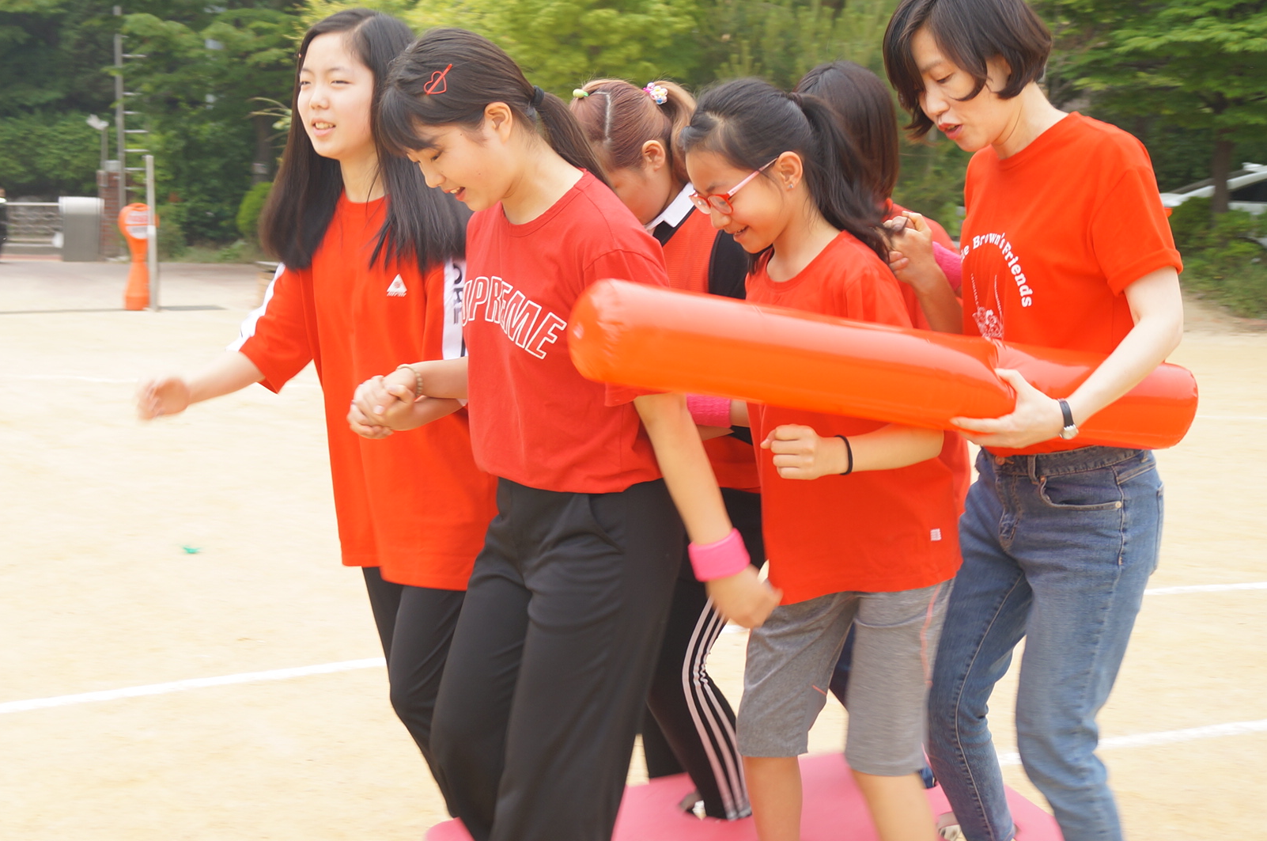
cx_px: 422
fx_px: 1933
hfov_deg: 35.9
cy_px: 451
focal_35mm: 55
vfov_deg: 24.5
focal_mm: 24
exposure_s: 1/80
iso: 100
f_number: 4.5
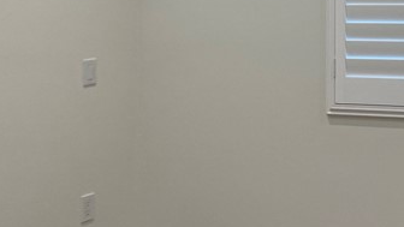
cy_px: -76
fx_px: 889
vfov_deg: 13.9
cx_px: 551
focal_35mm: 83
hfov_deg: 22.4
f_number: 1.6
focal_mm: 5.1
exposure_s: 1/120
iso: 100
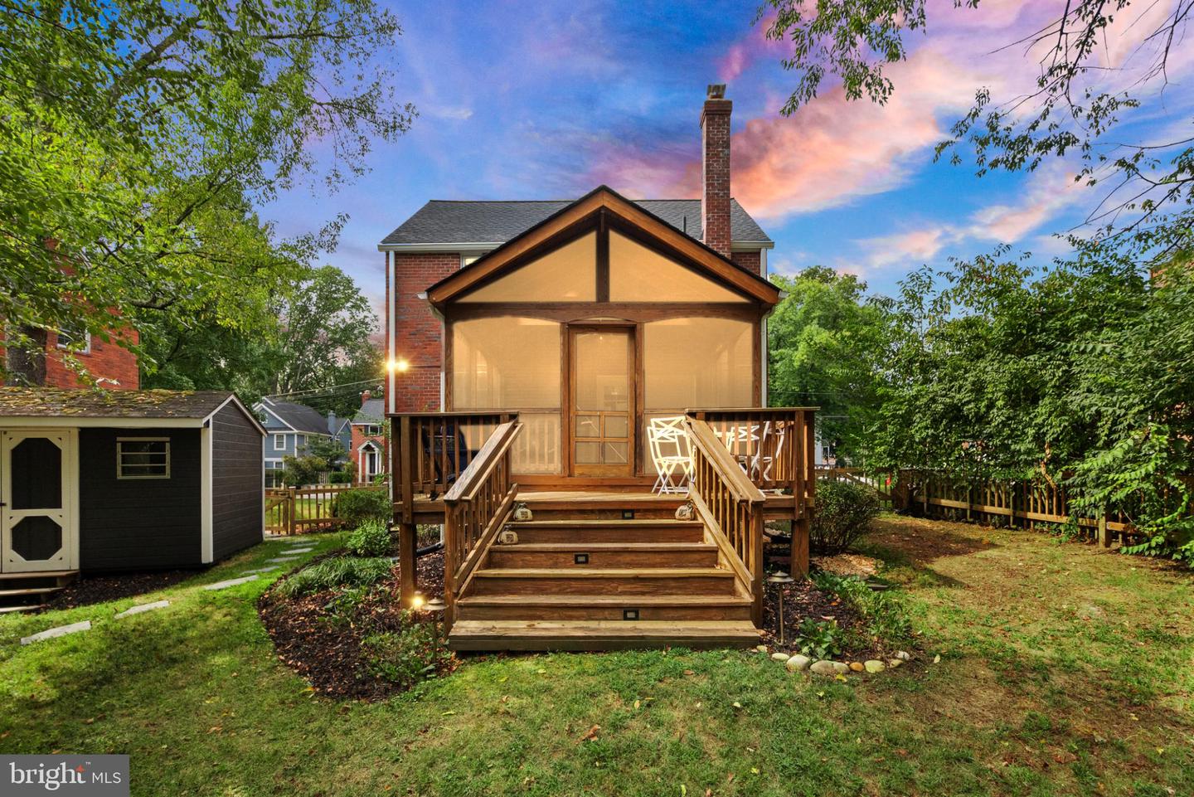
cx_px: 597
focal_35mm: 16
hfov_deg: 96.7
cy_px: 398
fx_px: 531
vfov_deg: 73.8
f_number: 8
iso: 800
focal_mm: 16
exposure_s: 1/160
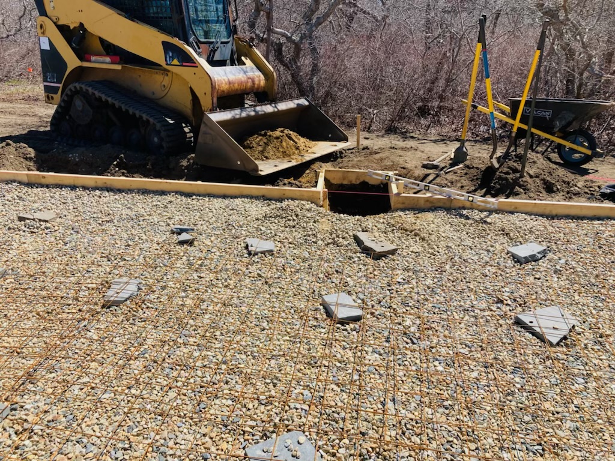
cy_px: 230
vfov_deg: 49.7
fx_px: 497
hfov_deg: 63.4
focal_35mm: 28
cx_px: 308
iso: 20
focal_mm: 3.99
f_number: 1.8
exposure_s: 1/1946
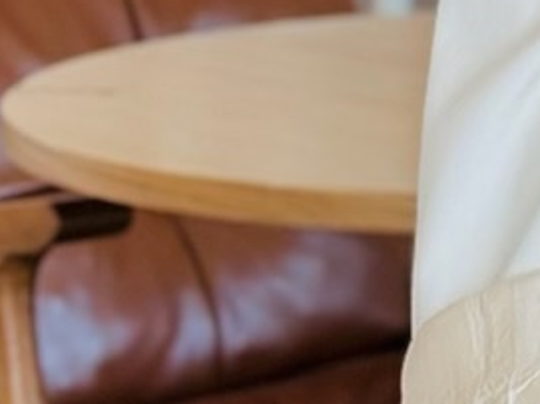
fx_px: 5660
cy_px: -649
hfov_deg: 5.3
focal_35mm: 363
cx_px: 1102
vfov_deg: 4.0
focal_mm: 6.86
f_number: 1.78
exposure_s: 1/177
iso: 64
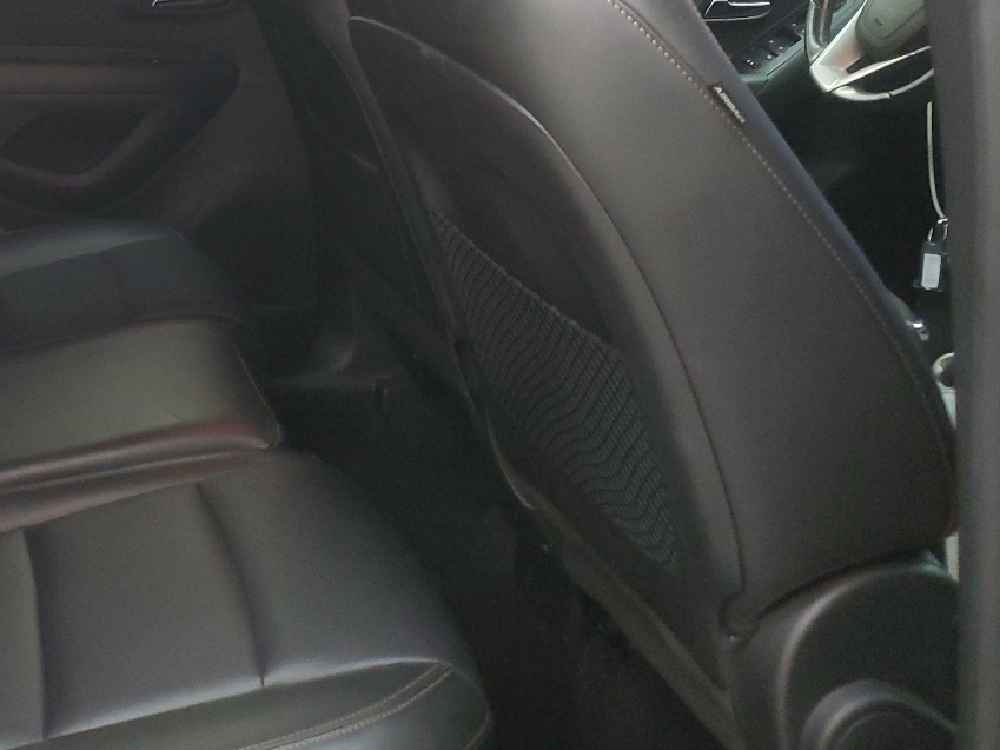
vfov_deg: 28.8
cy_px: 113
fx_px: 1416
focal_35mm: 49
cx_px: 208
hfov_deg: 37.6
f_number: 1.5
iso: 243
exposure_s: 1/60.2
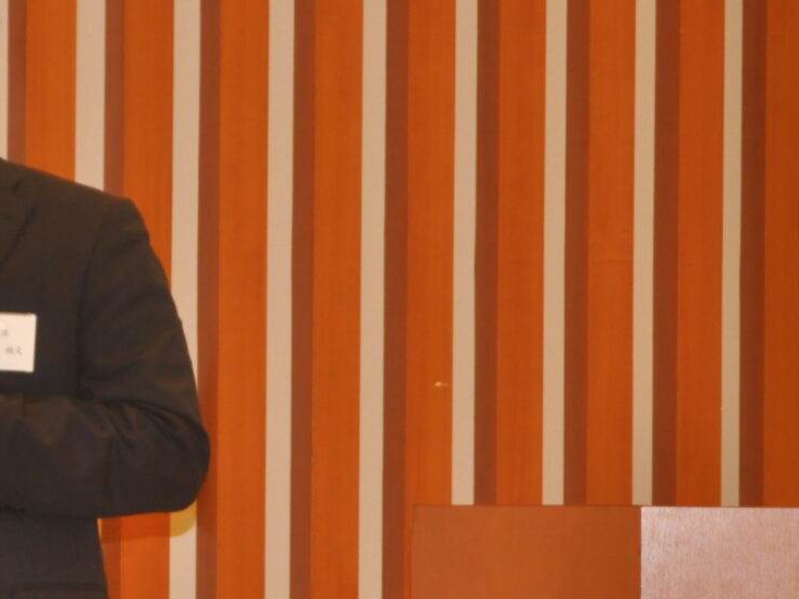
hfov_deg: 9.5
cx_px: -89
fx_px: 4782
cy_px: 430
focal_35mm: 207
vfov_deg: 7.2
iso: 800
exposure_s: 1/60
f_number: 5.6
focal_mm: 55
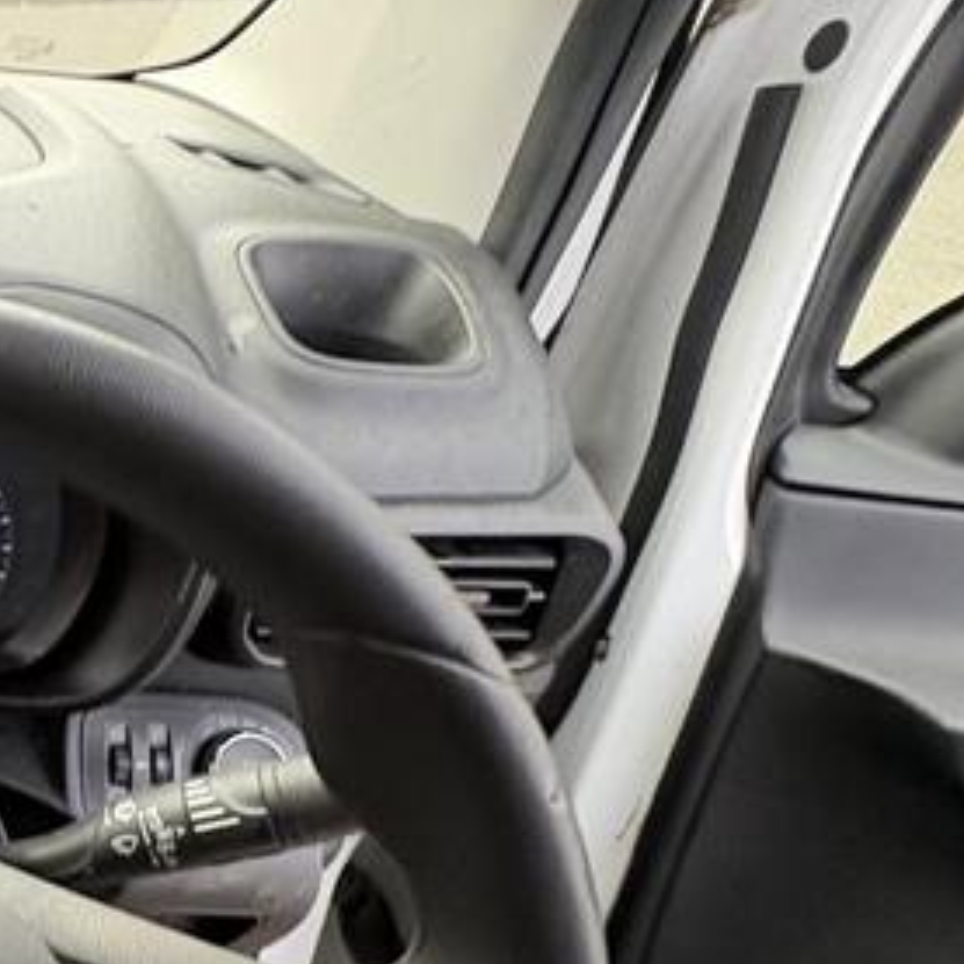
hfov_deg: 27.5
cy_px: 724
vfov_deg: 40.7
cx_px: -508
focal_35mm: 40
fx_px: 1260
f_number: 2.2
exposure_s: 1/99
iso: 160
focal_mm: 2.22
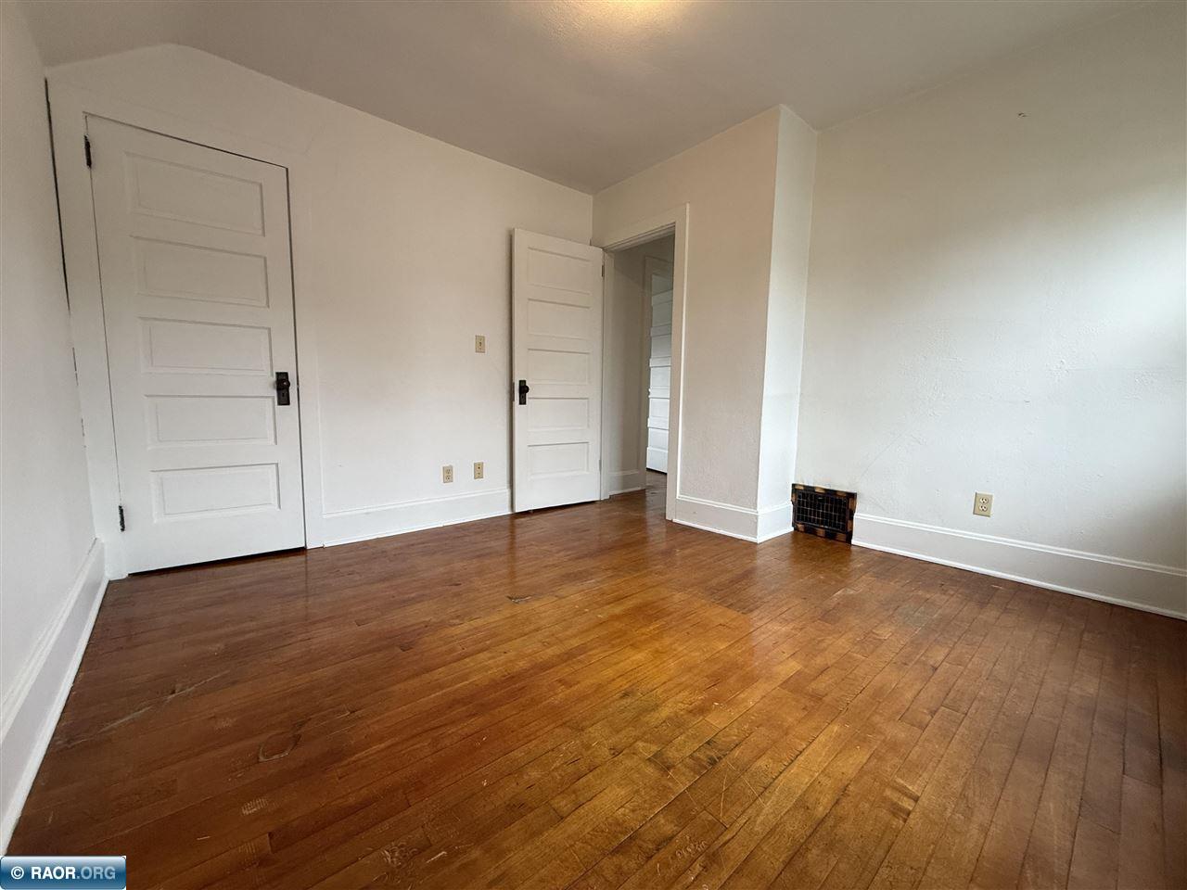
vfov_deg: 85.7
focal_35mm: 14
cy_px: 445
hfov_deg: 102.1
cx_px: 594
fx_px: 480
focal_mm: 2.22
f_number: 2.2
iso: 200
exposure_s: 1/120
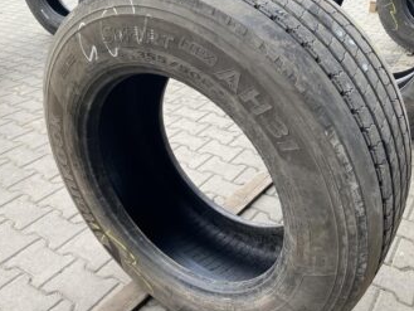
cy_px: 157
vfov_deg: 41.8
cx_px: 223
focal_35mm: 34
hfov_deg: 53.9
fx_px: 407
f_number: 1.8
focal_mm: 4.25
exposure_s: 1/121
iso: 80
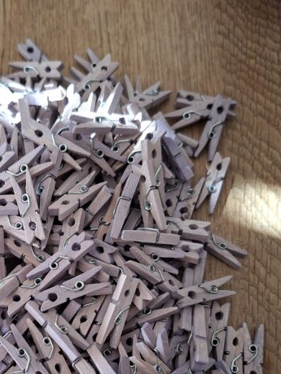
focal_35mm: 40
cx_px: 46
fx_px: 433
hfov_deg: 34.6
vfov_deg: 44.5
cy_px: 298
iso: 200
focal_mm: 5.54
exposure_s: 1/100
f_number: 1.8
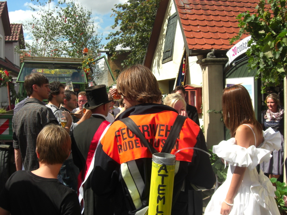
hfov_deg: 49.0
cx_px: 144
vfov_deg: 37.7
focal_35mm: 38
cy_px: 108
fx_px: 315
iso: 80
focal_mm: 7.9
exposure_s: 1/640
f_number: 4
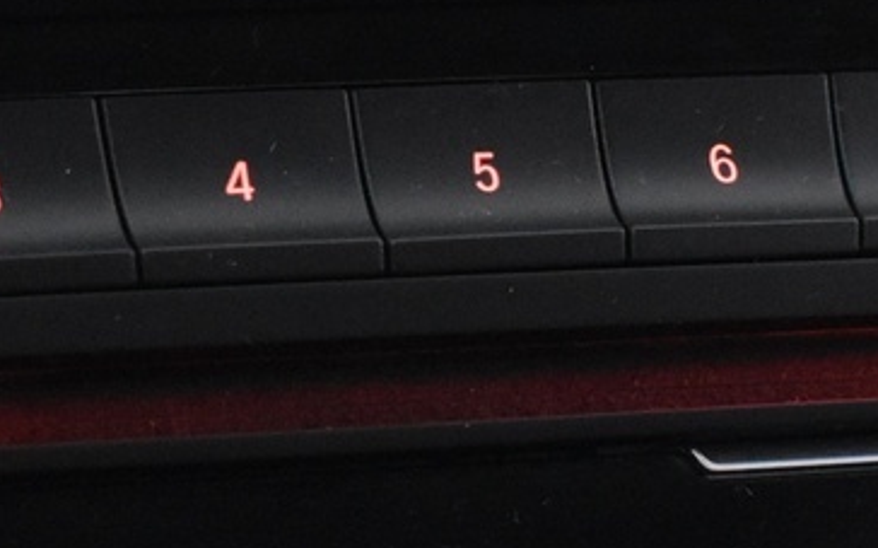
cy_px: 476
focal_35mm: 218
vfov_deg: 6.0
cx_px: 80
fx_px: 5213
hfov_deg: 9.6
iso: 3200
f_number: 4.5
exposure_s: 1/25
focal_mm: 32
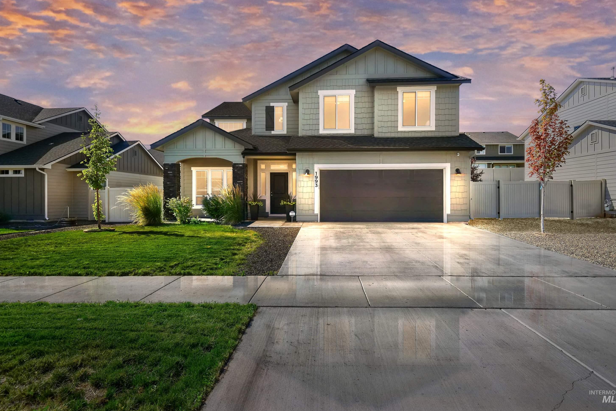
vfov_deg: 67.4
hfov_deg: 90.0
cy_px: 197
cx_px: 312
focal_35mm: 18
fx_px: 308
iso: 400
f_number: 8
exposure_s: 1/1000
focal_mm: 17
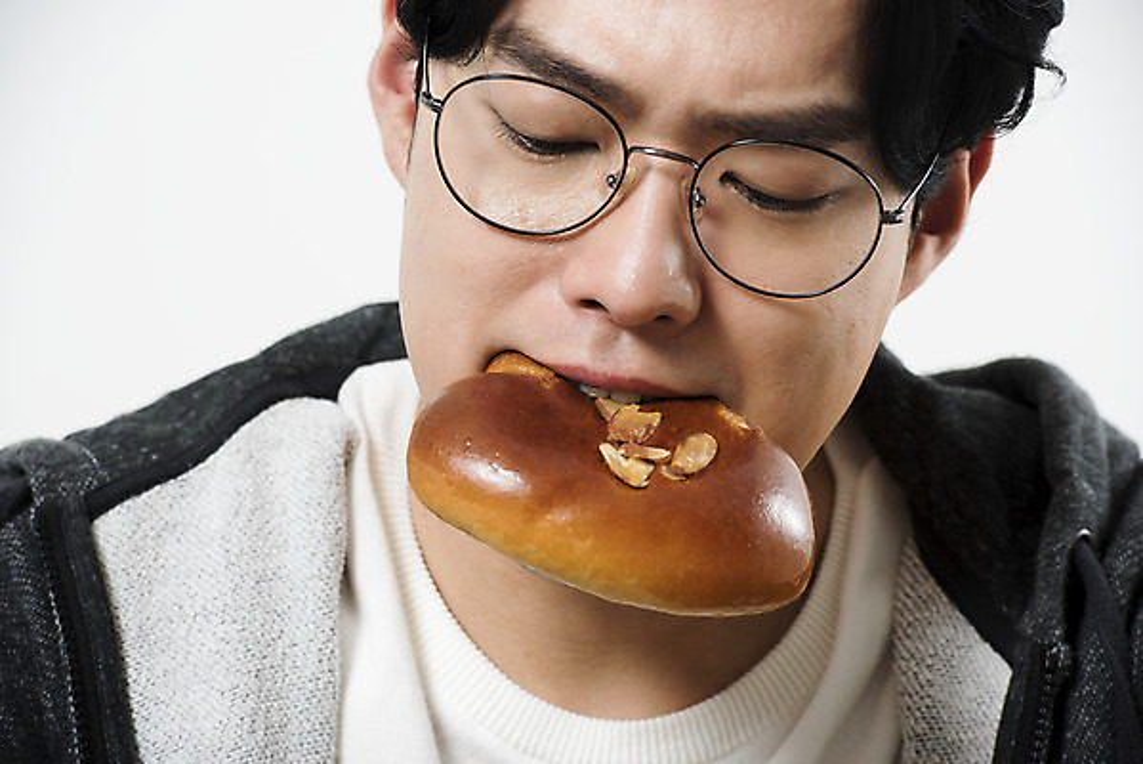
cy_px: 382
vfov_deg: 6.9
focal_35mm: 200
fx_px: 6353
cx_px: 572
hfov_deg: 10.3
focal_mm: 200
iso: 64
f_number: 8
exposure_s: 1/125
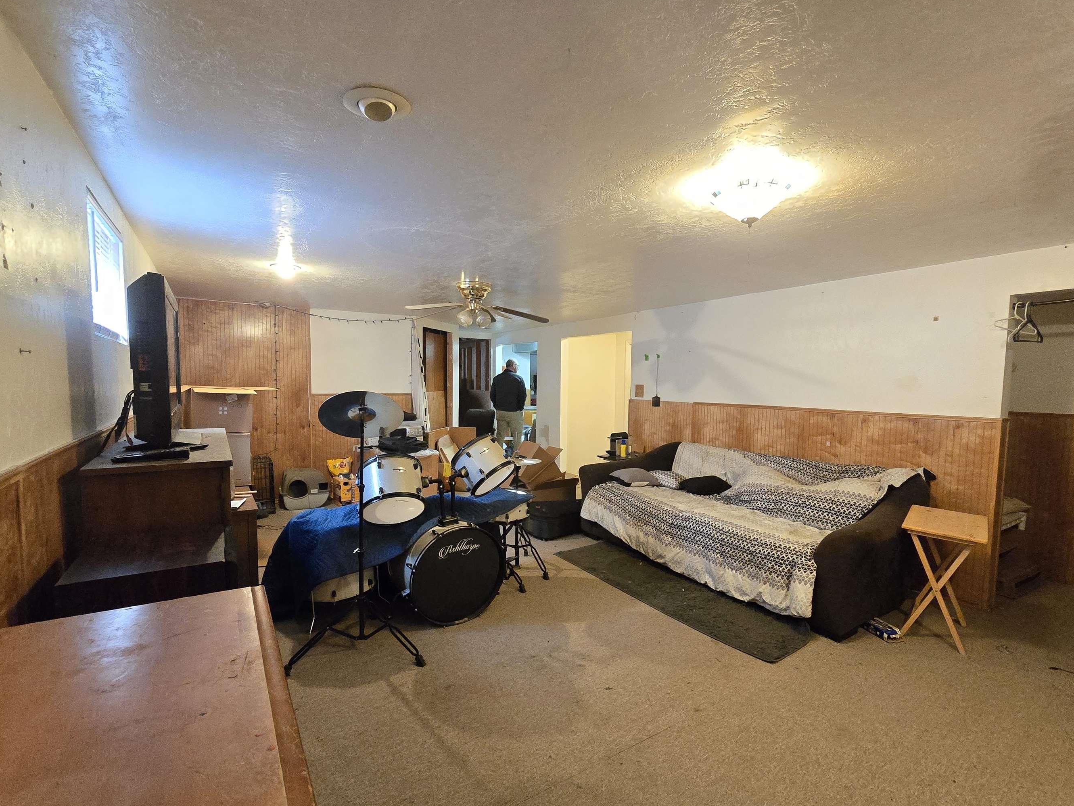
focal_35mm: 15
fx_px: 465
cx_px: 566
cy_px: 428
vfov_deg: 81.7
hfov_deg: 98.1
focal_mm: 2.2
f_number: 2.2
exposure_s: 1/60
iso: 1600
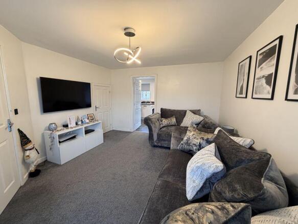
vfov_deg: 85.7
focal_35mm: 14
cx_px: 149
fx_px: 120
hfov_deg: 102.1
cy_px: 112
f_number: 2.2
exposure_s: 1/50
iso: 200
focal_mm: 2.22
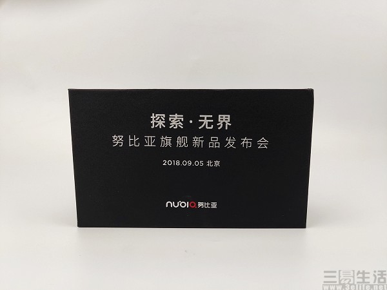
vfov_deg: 46.8
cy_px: 145
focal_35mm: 30
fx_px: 335
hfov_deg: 60.0
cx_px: 194
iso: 54
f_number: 1.8
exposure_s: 1/100
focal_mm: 4.35
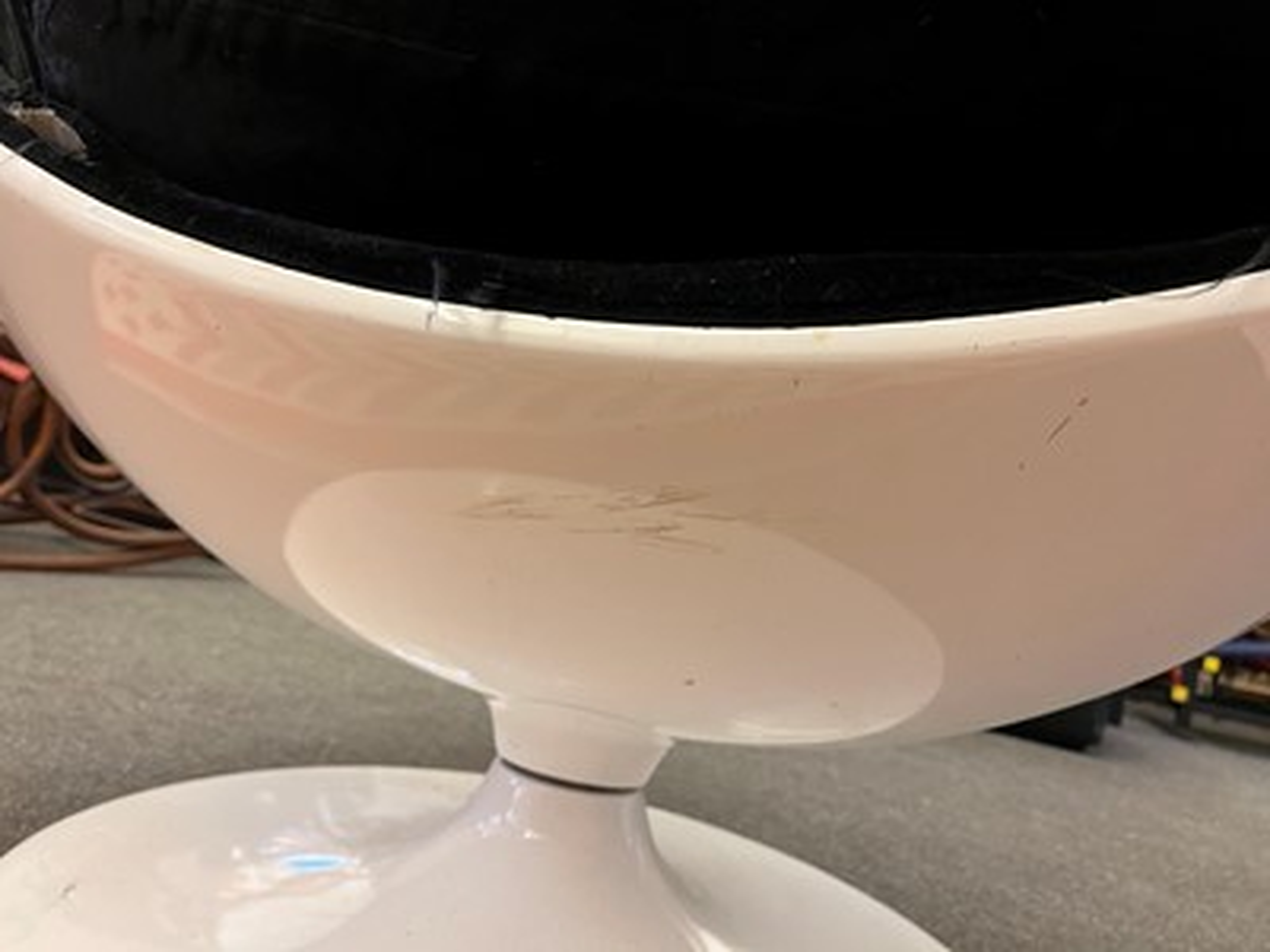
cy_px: 476
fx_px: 954
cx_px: 635
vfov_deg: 53.1
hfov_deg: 67.3
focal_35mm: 26
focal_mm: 5.1
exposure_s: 1/50
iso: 320
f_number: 1.6
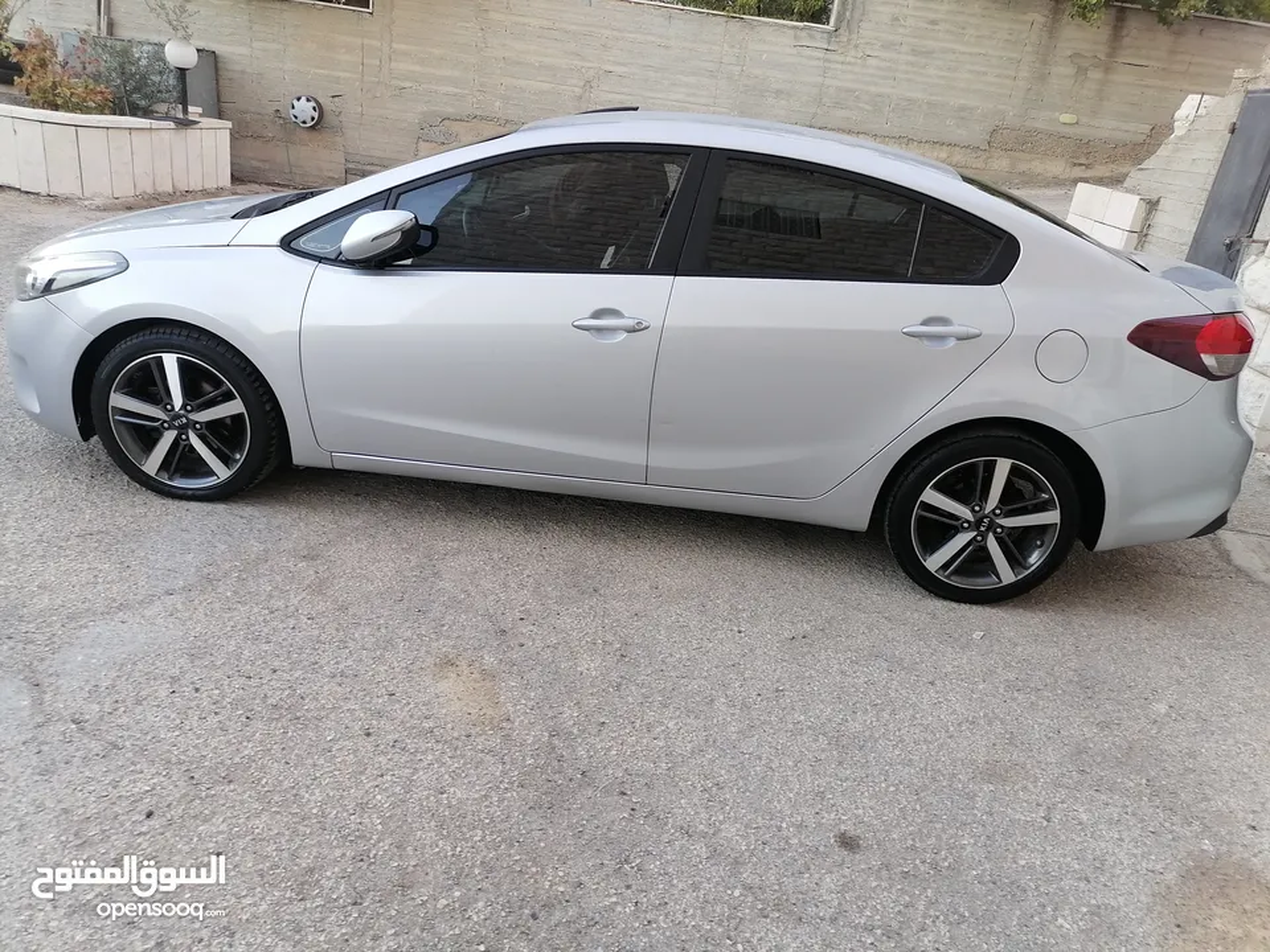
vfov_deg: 53.1
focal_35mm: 26
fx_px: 954
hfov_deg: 67.3
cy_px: 476
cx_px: 635
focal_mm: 5.3
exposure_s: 1/50
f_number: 1.8
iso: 50
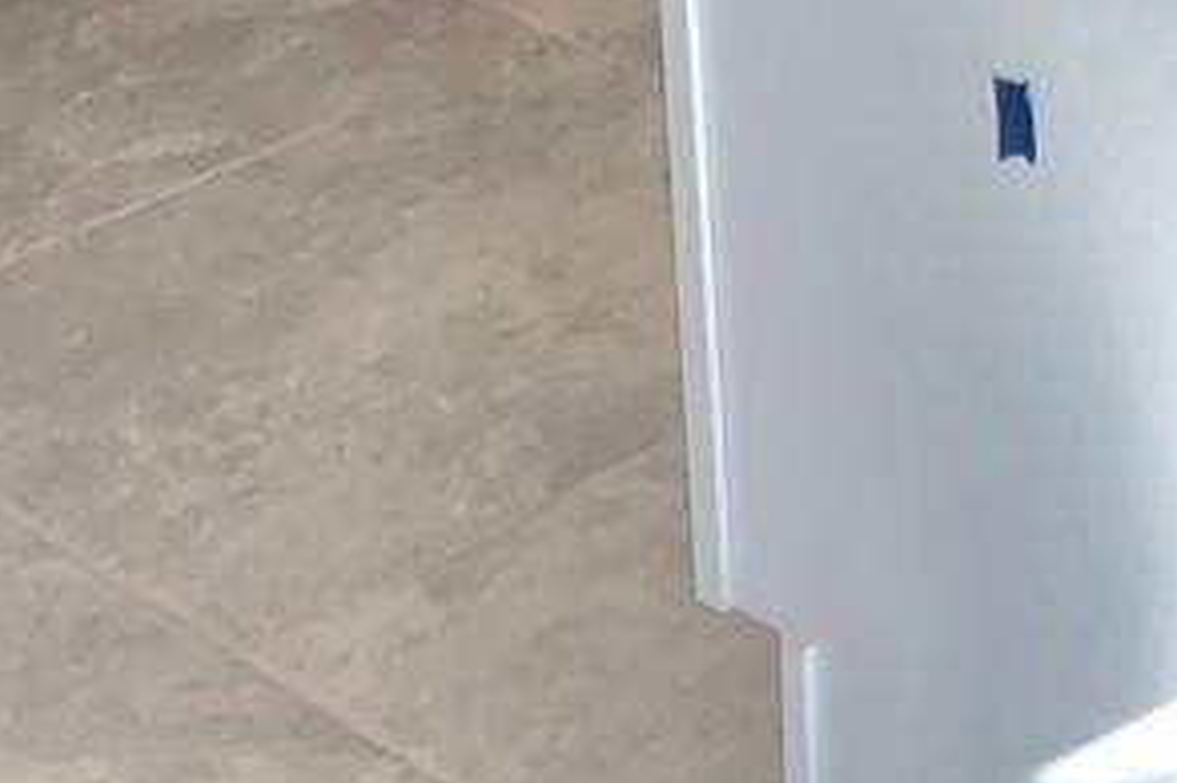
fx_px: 5195
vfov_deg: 7.6
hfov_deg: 11.4
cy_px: -1546
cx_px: 2503
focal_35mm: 159
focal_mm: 3.99
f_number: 1.8
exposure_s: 1/120
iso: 32
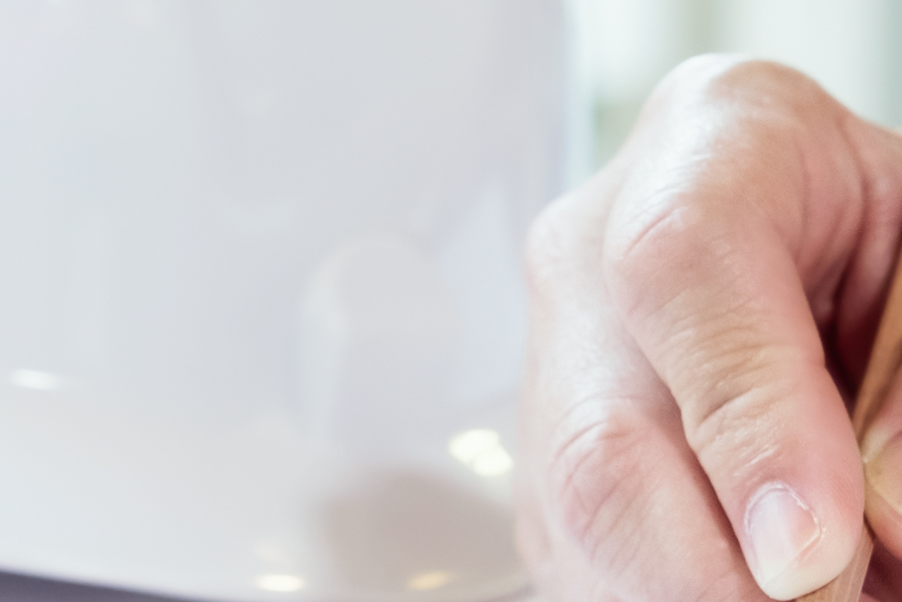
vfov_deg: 7.5
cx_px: 555
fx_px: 4560
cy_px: 529
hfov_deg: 11.3
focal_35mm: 182
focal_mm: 35
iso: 500
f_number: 4
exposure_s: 1/125
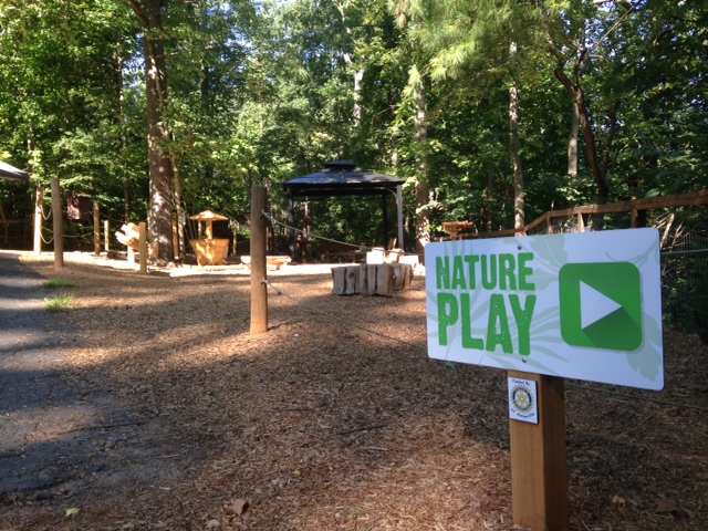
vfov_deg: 42.9
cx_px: 354
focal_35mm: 33
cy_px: 266
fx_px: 675
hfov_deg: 55.4
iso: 50
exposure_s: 1/175
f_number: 2.4
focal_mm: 4.12
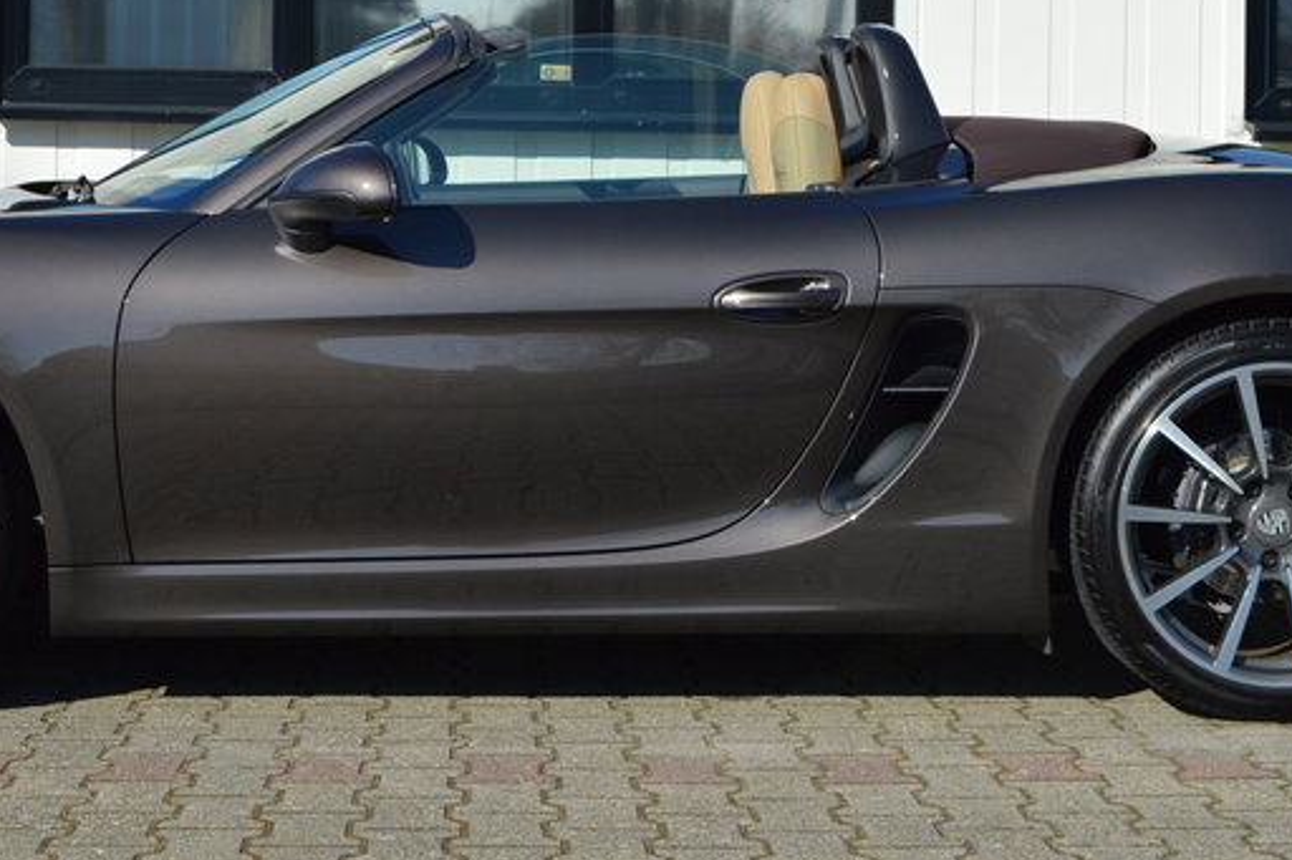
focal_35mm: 75
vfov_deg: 17.9
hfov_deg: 26.9
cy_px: 77
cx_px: 517
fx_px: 2691
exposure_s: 1/320
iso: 100
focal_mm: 25
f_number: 9
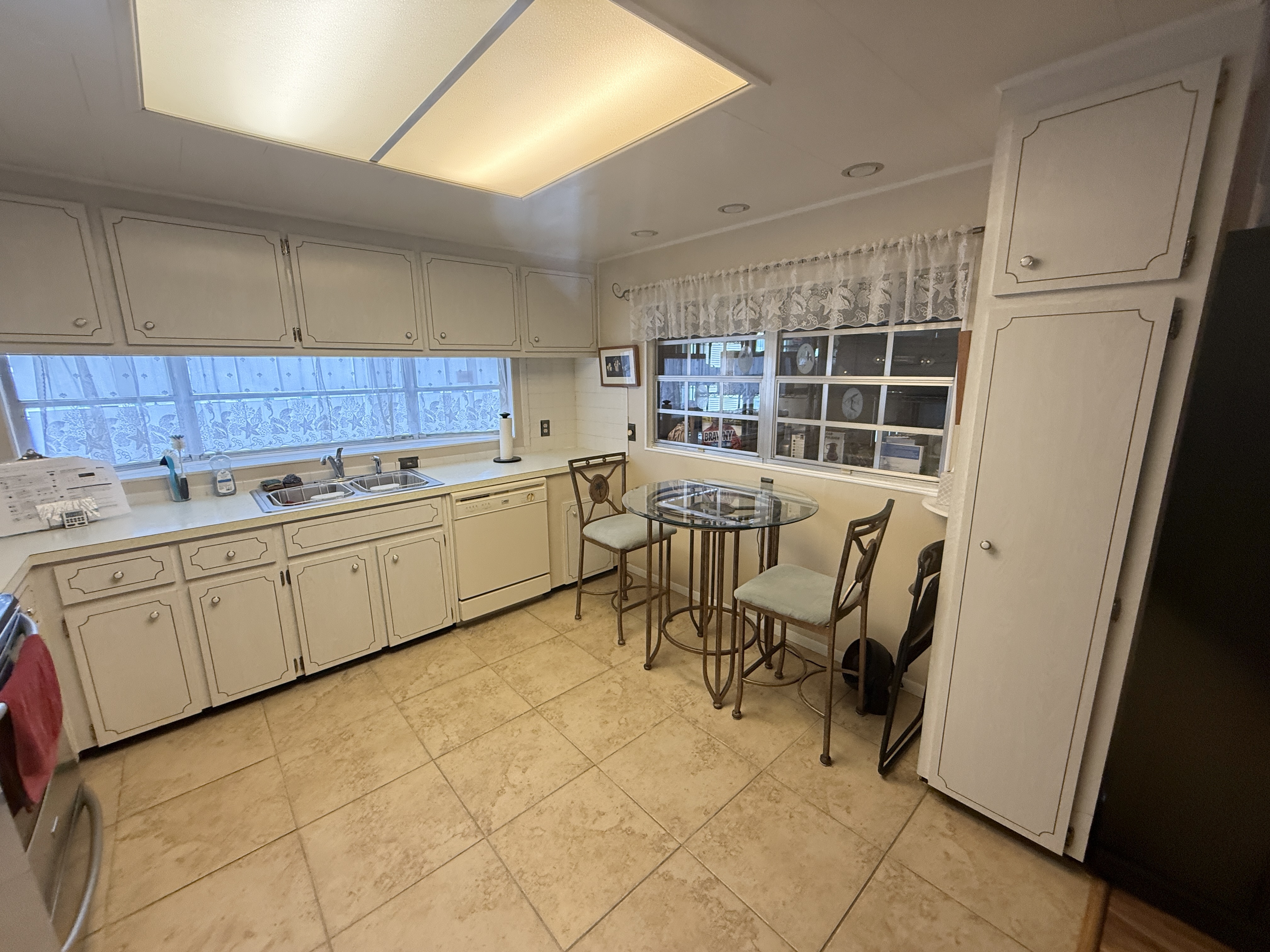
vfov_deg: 85.7
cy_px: 476
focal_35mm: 14
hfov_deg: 102.1
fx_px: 514
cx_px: 635
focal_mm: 2.22
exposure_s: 1/120
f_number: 2.2
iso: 200
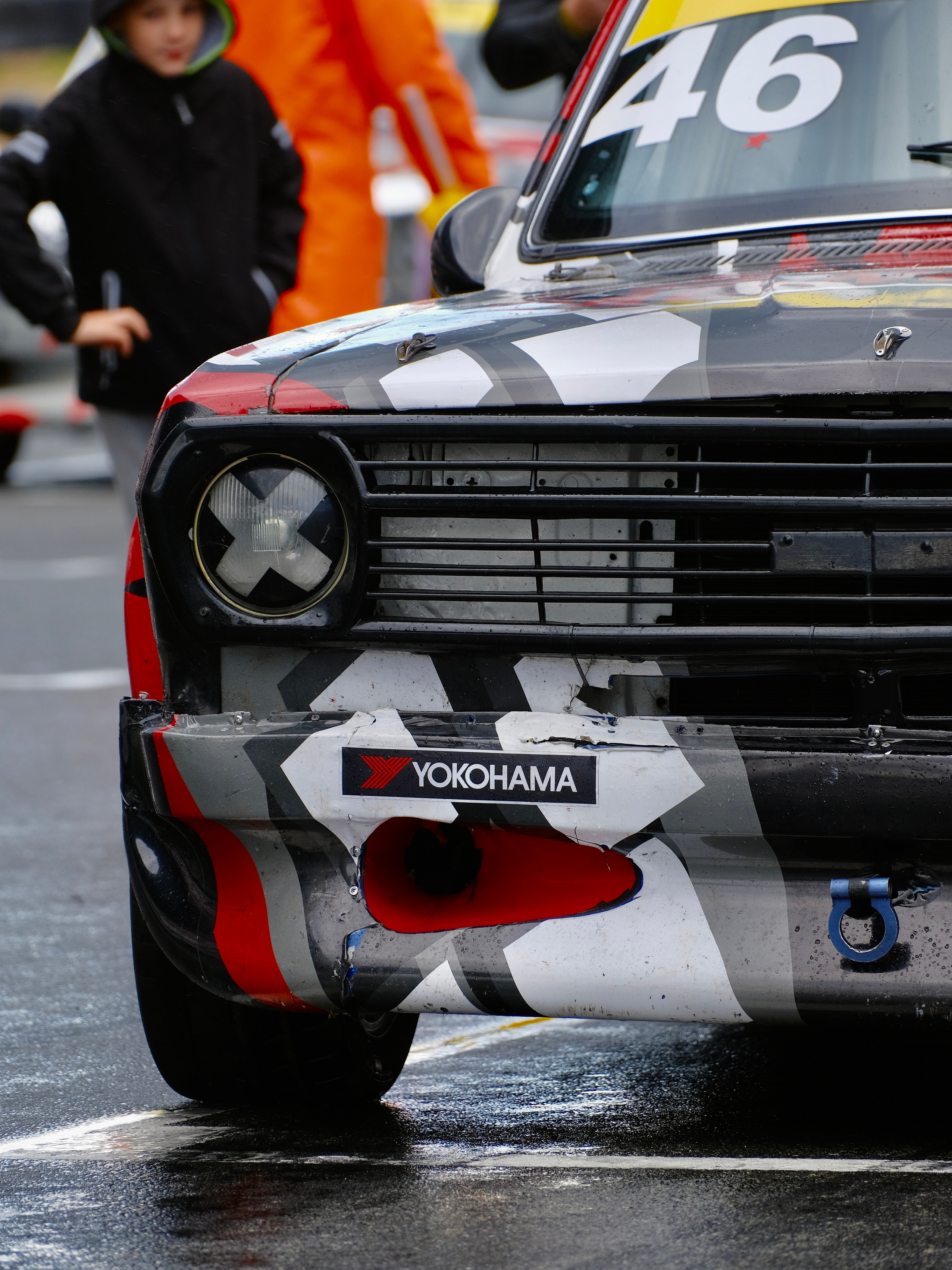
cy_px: 555
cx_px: 476
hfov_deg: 3.5
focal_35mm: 421
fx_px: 15439
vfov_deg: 4.7
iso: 160
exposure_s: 1/300
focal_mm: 258.4
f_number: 5.6
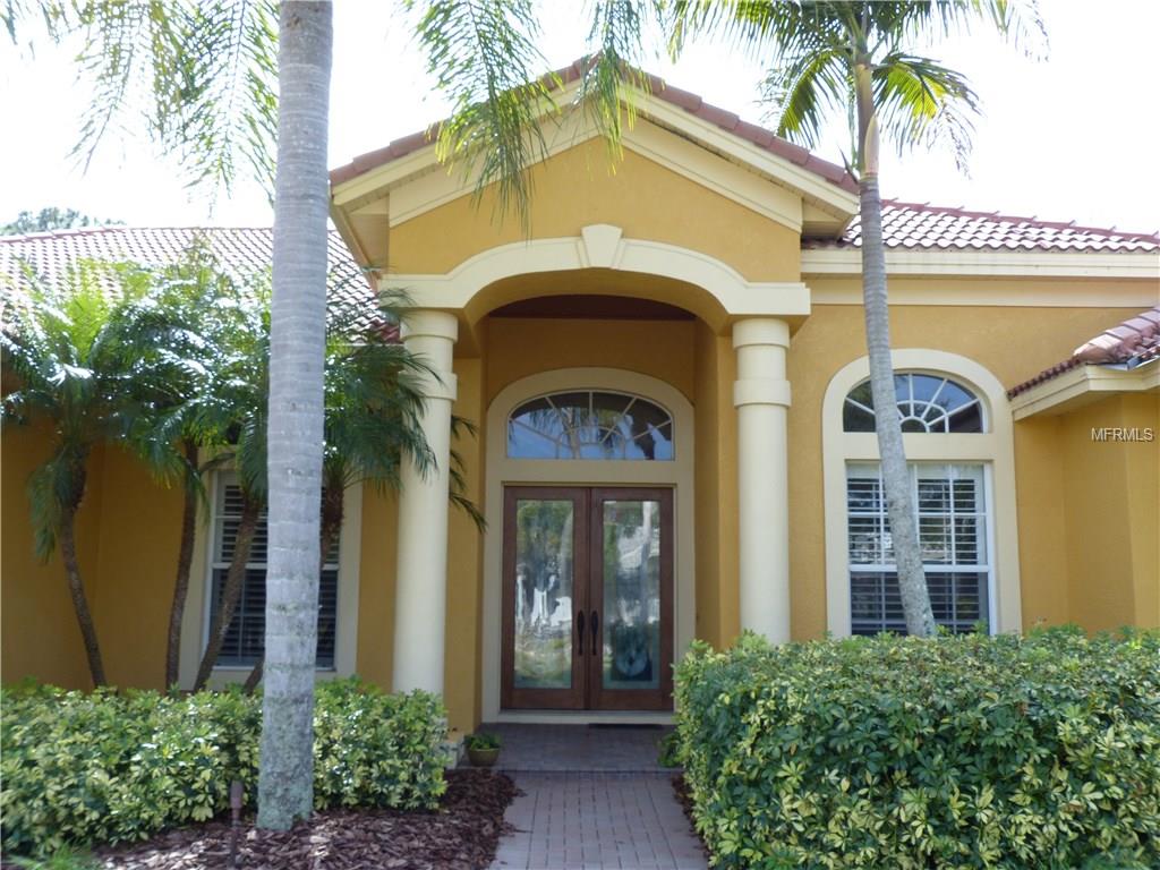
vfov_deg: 41.8
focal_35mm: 34
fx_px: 1139
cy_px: 435
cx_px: 580
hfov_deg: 54.0
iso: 100
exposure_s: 1/200
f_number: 4
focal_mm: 6.2
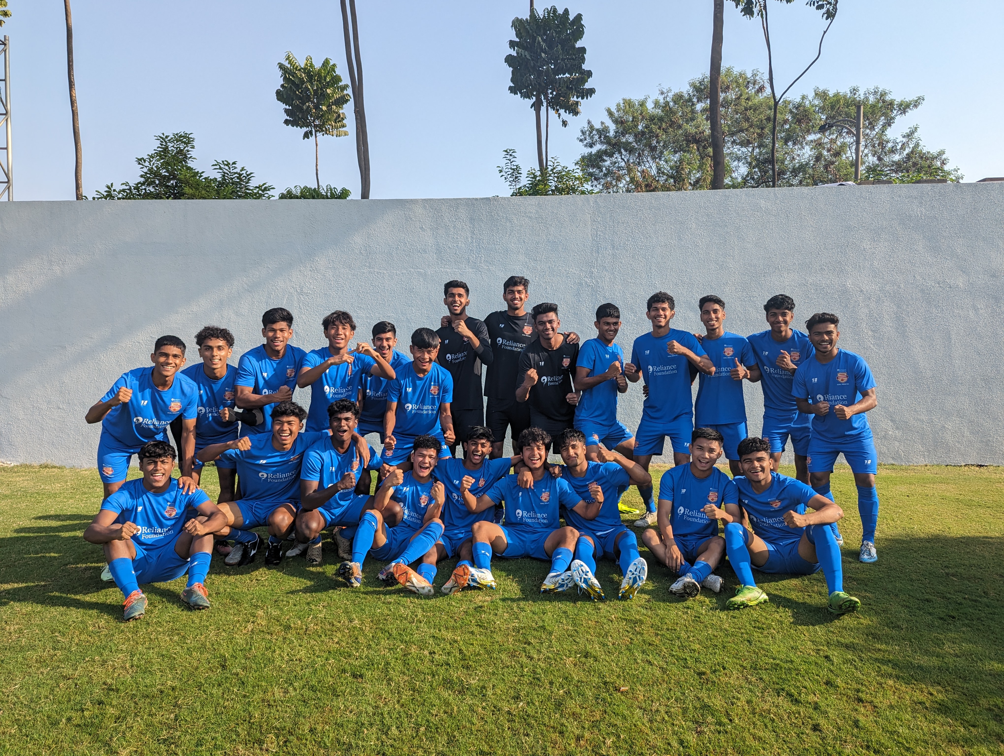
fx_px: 697
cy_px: 378
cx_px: 502
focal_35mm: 24
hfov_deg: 71.5
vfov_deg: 56.9
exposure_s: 1/1133
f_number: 1.85
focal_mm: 6.81
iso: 47
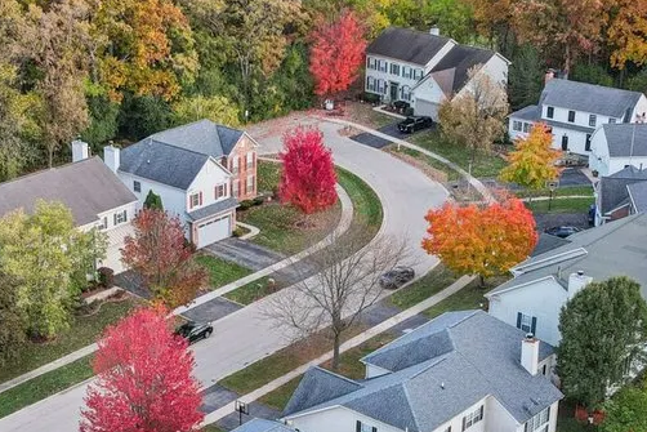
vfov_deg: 19.1
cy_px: 312
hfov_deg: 28.4
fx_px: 1276
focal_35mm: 71
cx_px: 250
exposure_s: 1/200
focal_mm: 8.4
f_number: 2.8
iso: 100
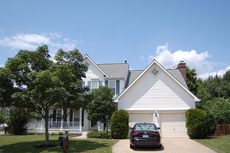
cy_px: 80
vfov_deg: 36.8
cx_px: 113
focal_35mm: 36
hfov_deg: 53.2
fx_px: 230
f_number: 3.8
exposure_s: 1/2000
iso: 200
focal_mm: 22
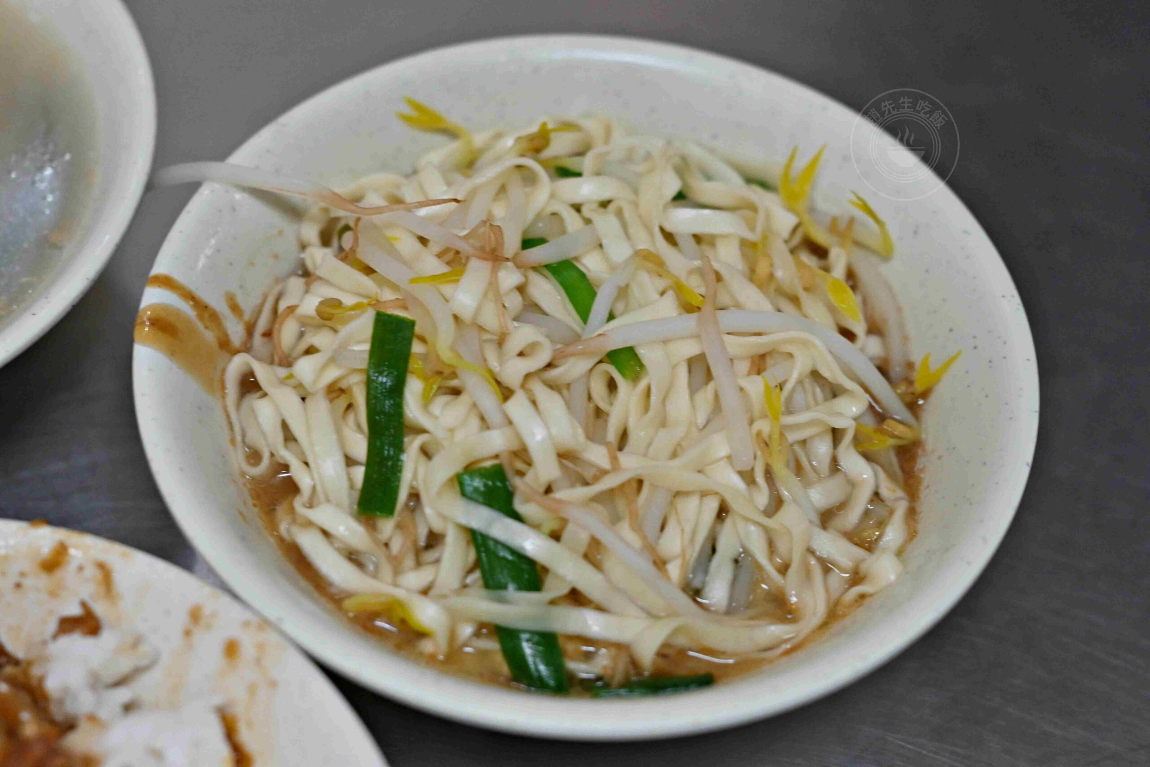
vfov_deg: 18.2
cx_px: 575
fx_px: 2396
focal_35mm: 75
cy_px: 384
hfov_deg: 27.0
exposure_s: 1/160
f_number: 3.2
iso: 900
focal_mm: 50
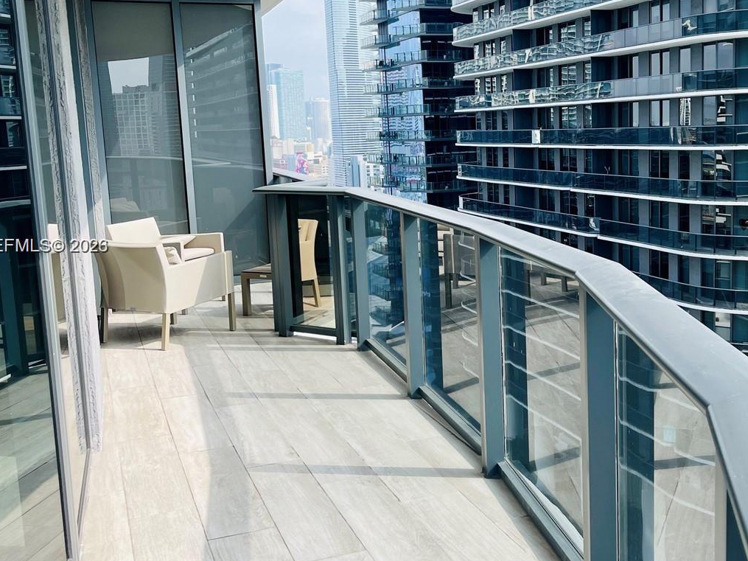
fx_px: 886
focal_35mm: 41
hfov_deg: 45.4
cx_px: 468
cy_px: 247
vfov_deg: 35.1
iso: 32
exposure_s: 1/1109
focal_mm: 5.1
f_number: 1.6
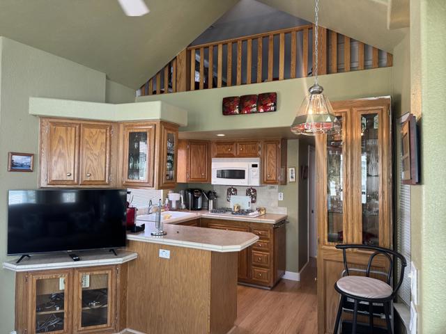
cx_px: 223
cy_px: 167
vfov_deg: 56.8
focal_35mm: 24
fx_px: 309
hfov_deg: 71.6
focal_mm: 6.76
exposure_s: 1/120
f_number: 1.78
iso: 200
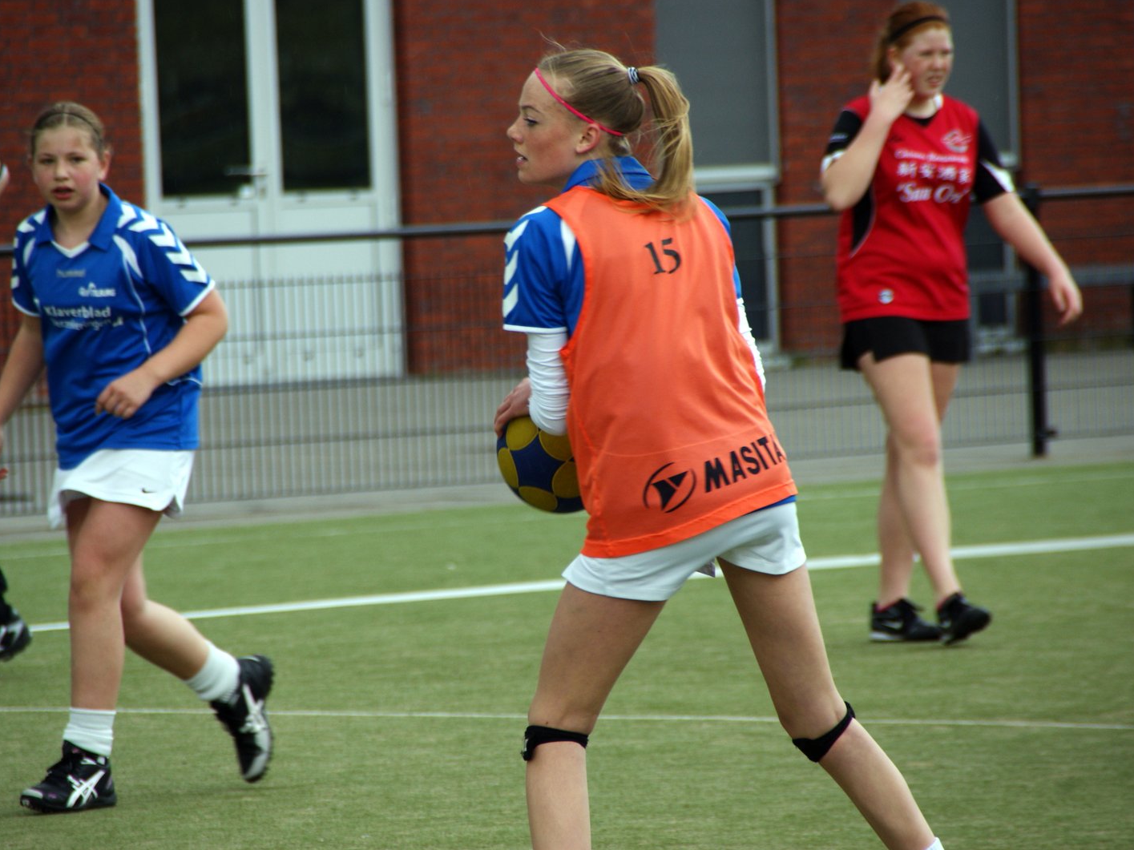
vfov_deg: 4.0
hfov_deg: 5.3
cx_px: 535
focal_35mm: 375
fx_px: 12284
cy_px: 424
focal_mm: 230
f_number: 6.3
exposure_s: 1/250
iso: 200
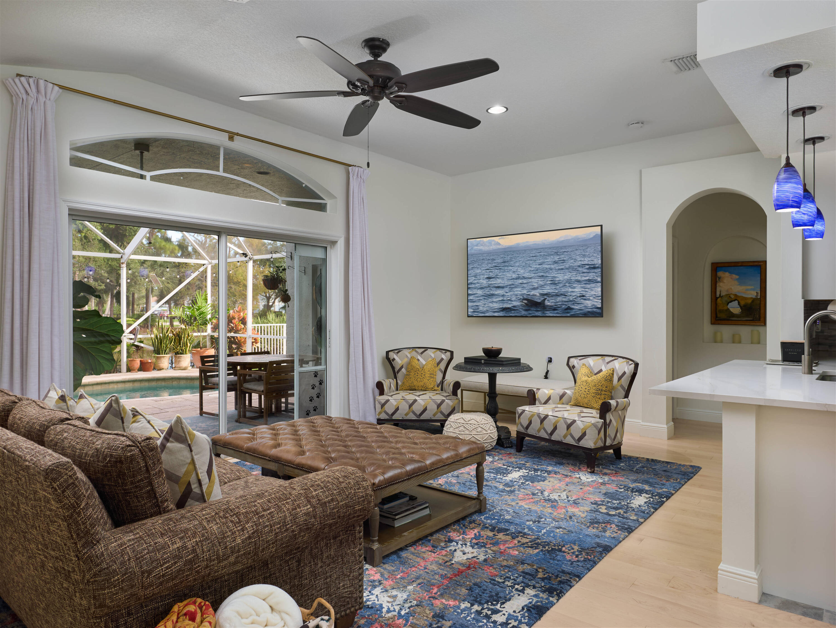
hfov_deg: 71.6
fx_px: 580
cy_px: 314
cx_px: 418
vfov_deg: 56.8
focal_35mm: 24
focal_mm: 12
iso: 100
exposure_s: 1/250
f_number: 5.6
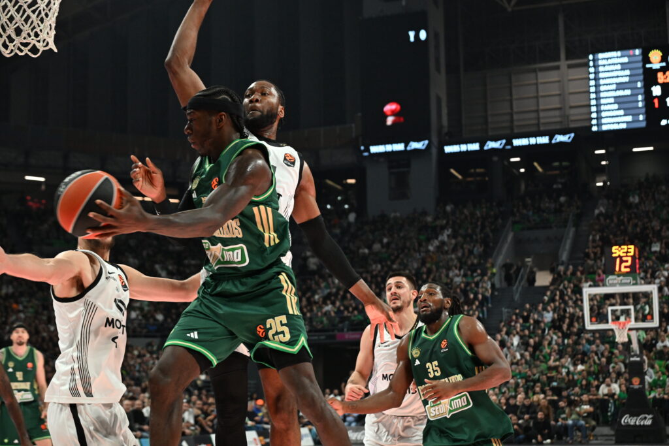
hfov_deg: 33.9
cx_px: 334
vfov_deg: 23.0
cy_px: 223
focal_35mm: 59
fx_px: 1096
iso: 4000
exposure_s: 1/800
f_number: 4
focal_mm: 59
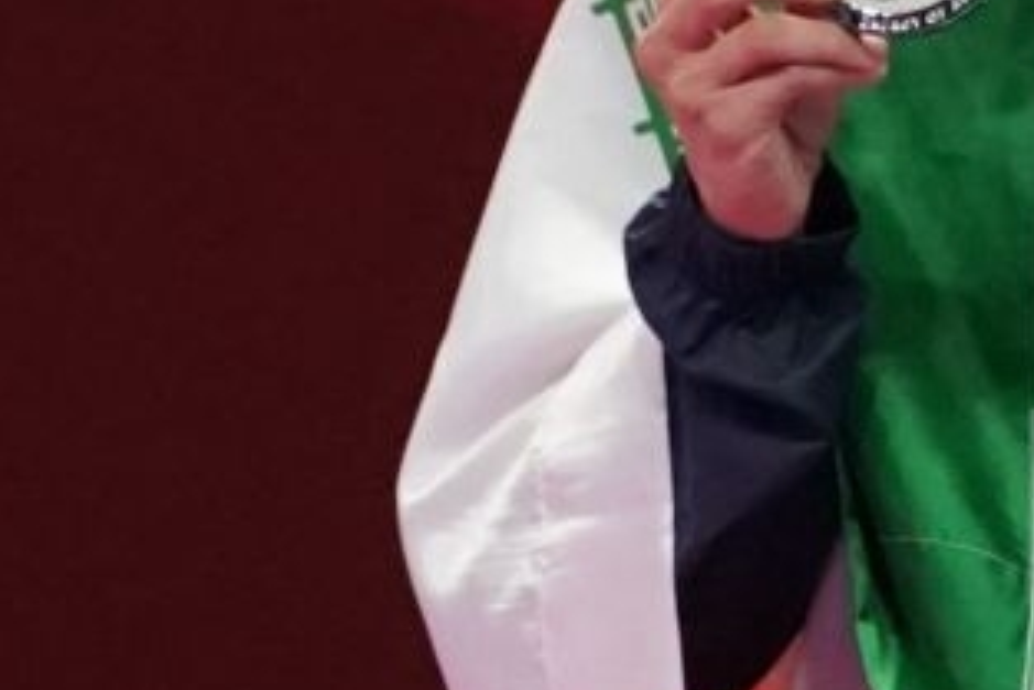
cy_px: 710
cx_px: 2458
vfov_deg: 1.1
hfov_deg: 1.6
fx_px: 37124
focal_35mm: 1292
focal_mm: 150
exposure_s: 1/1000
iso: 4000
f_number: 4
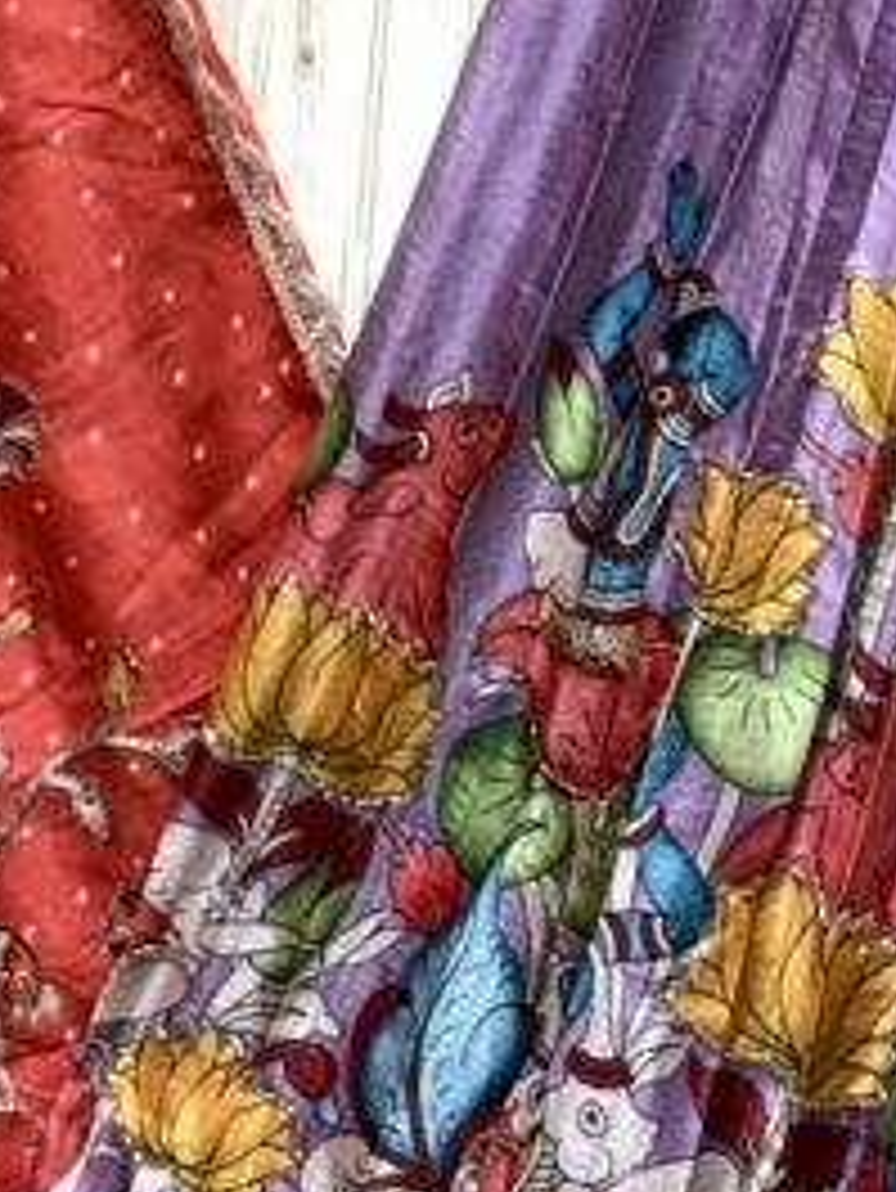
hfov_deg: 9.5
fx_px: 5414
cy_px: -373
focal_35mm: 157
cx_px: 311
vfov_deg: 12.2
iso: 32
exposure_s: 1/50
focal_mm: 5.96
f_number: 1.6
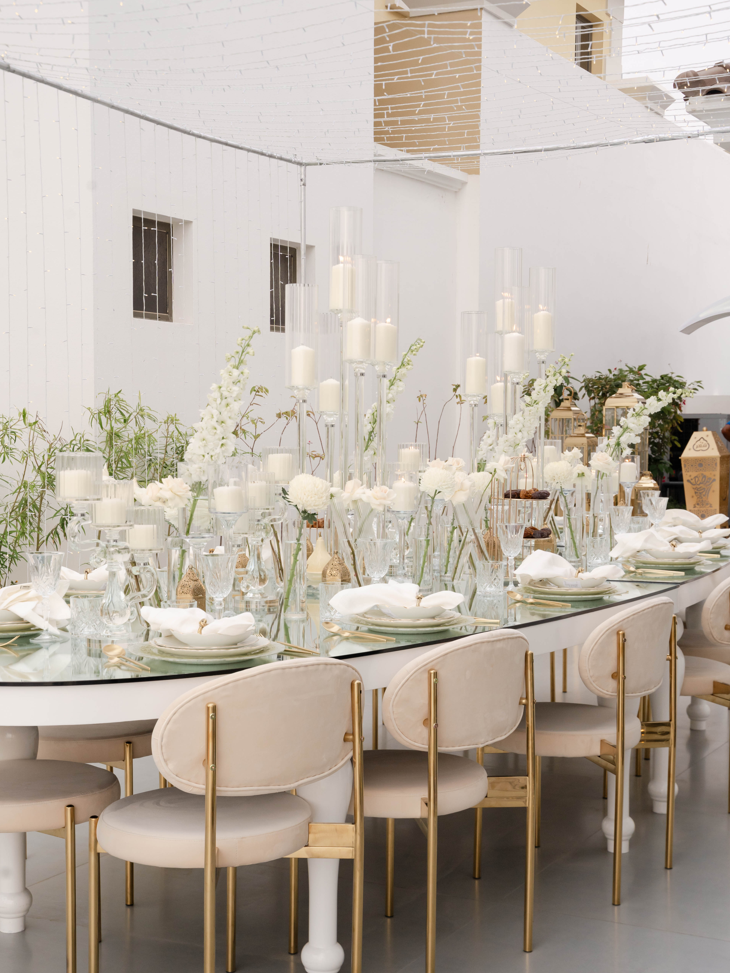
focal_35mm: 54
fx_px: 1518
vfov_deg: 35.5
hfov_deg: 27.0
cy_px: 547
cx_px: 361
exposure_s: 1/250
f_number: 9
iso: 640
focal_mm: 49
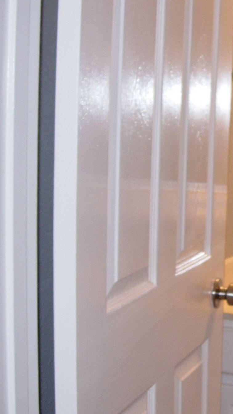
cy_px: 223
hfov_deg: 14.3
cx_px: 331
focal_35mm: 80
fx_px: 878
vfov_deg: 26.5
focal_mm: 7.8
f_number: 2.8
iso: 79
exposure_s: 1/32
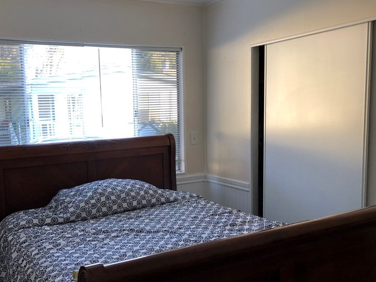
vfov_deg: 38.6
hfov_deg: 49.7
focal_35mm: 37
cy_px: 157
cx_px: 144
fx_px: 402
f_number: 1.8
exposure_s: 1/20
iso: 32
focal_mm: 3.99
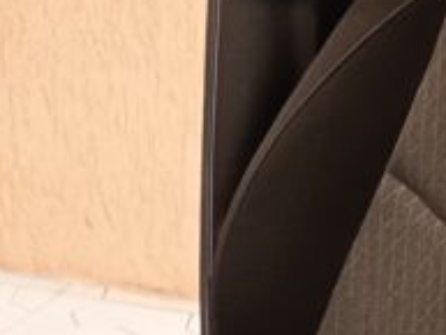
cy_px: 804
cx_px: 363
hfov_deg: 13.2
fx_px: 1921
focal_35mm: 149
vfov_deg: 9.0
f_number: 1.7
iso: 1141
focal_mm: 5.24
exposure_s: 1/25
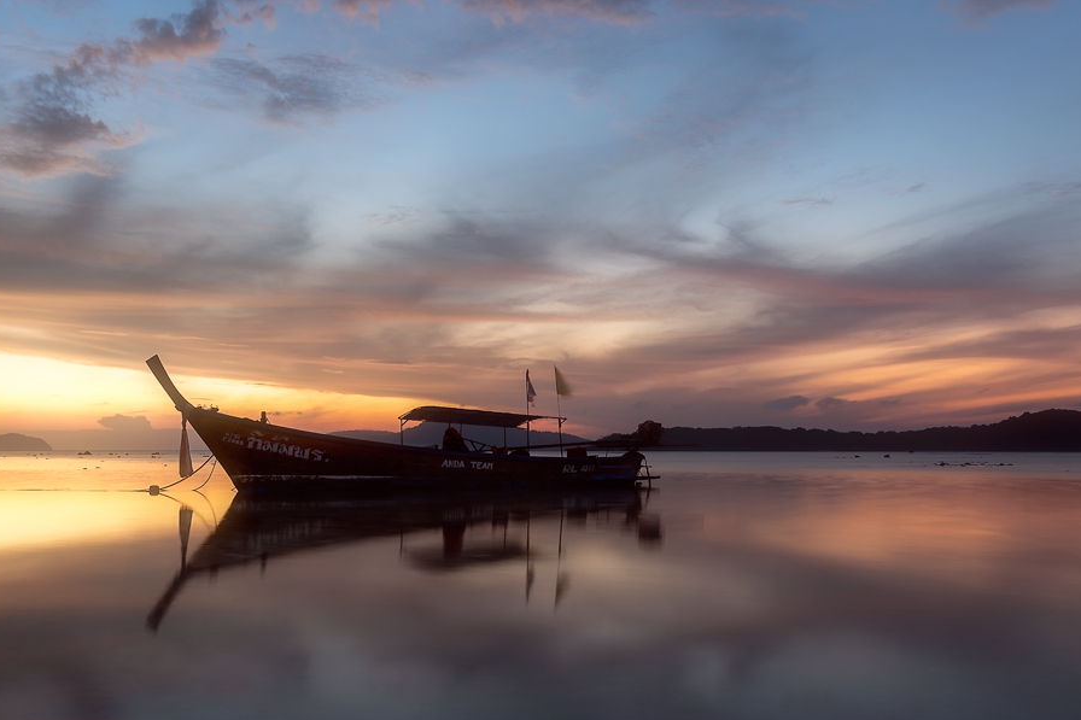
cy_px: 359
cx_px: 277
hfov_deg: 56.0
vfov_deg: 41.1
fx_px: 961
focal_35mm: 32
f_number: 9
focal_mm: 14
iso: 50
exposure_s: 4
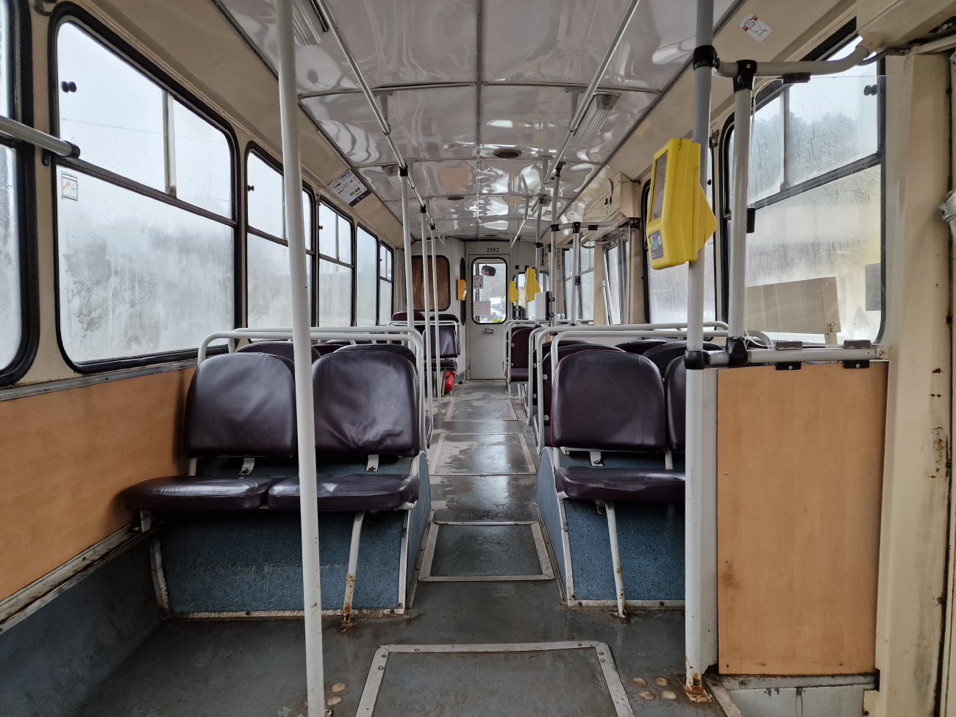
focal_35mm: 23
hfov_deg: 73.9
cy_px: 358
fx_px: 635
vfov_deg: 58.9
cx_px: 478
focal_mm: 6.4
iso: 200
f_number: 1.8
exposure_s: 1/180
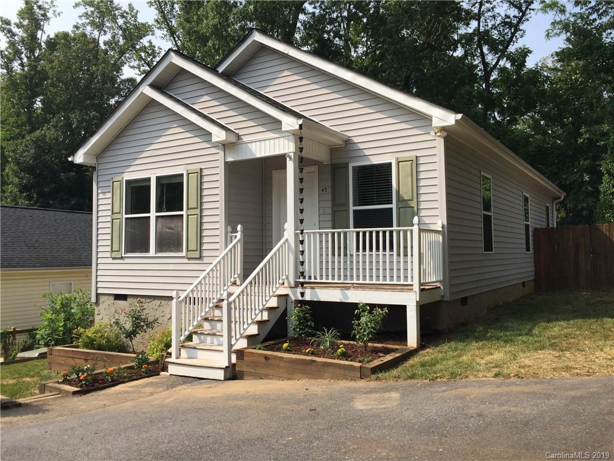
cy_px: 230
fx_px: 514
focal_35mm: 29
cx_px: 307
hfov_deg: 61.7
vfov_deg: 48.2
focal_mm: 4.15
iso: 32
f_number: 2.2
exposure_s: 1/1799
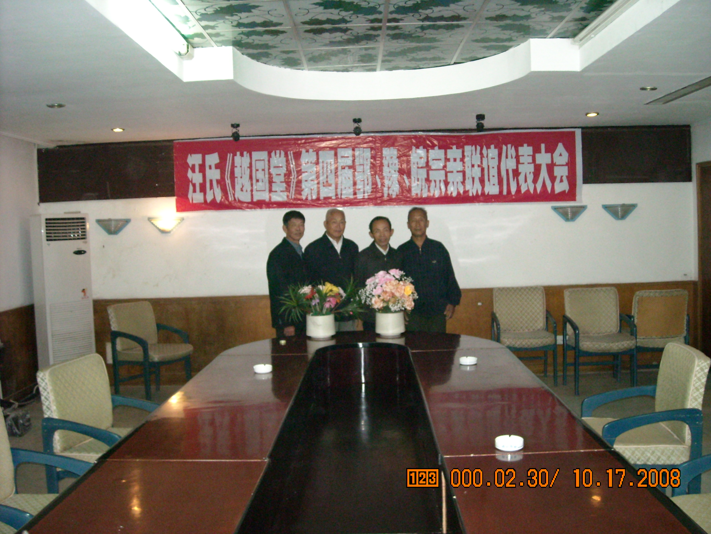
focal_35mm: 35
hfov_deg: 52.6
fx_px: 719
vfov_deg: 40.7
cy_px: 267
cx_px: 356
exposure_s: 1/60
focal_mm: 5.7
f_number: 2.8
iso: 616
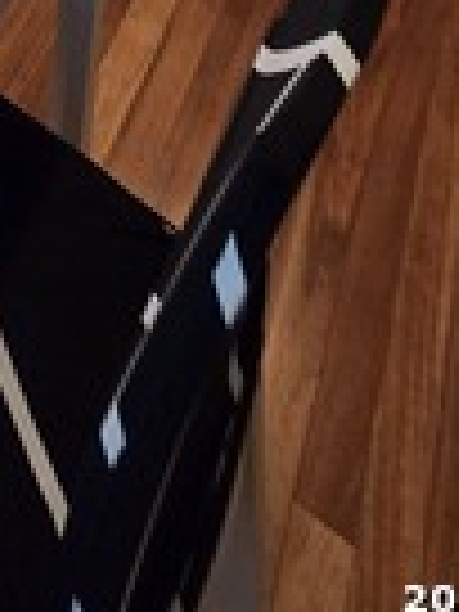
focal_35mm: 61
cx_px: -320
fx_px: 1078
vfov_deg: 15.8
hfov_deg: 19.3
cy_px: -814
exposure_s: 1/60
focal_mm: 2.2
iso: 100
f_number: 2.2
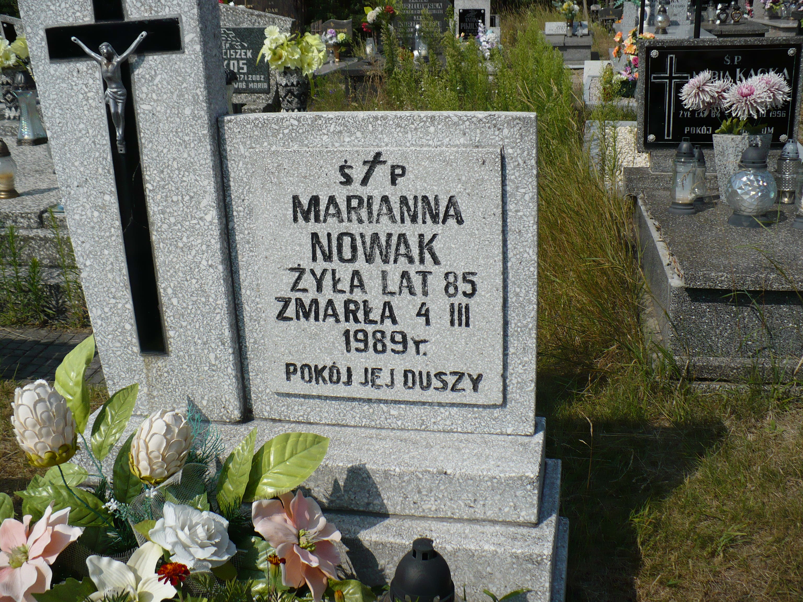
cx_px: 402
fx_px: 858
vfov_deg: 38.7
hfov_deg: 50.1
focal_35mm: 37
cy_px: 301
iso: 100
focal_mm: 6.1
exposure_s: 1/400
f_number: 8
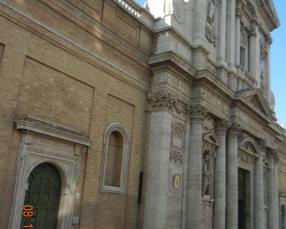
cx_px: 144
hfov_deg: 45.8
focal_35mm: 40
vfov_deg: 37.3
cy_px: 130
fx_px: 339
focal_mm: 5.4
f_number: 3.5
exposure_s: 1/577
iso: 160
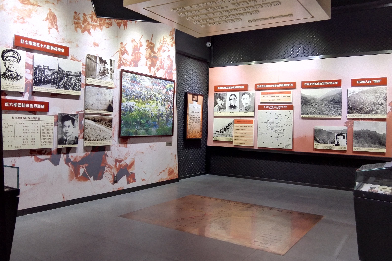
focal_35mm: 31
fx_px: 338
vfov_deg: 42.3
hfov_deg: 60.3
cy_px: 121
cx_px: 199
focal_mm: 3.8
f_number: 2
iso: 160
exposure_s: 1/33.3
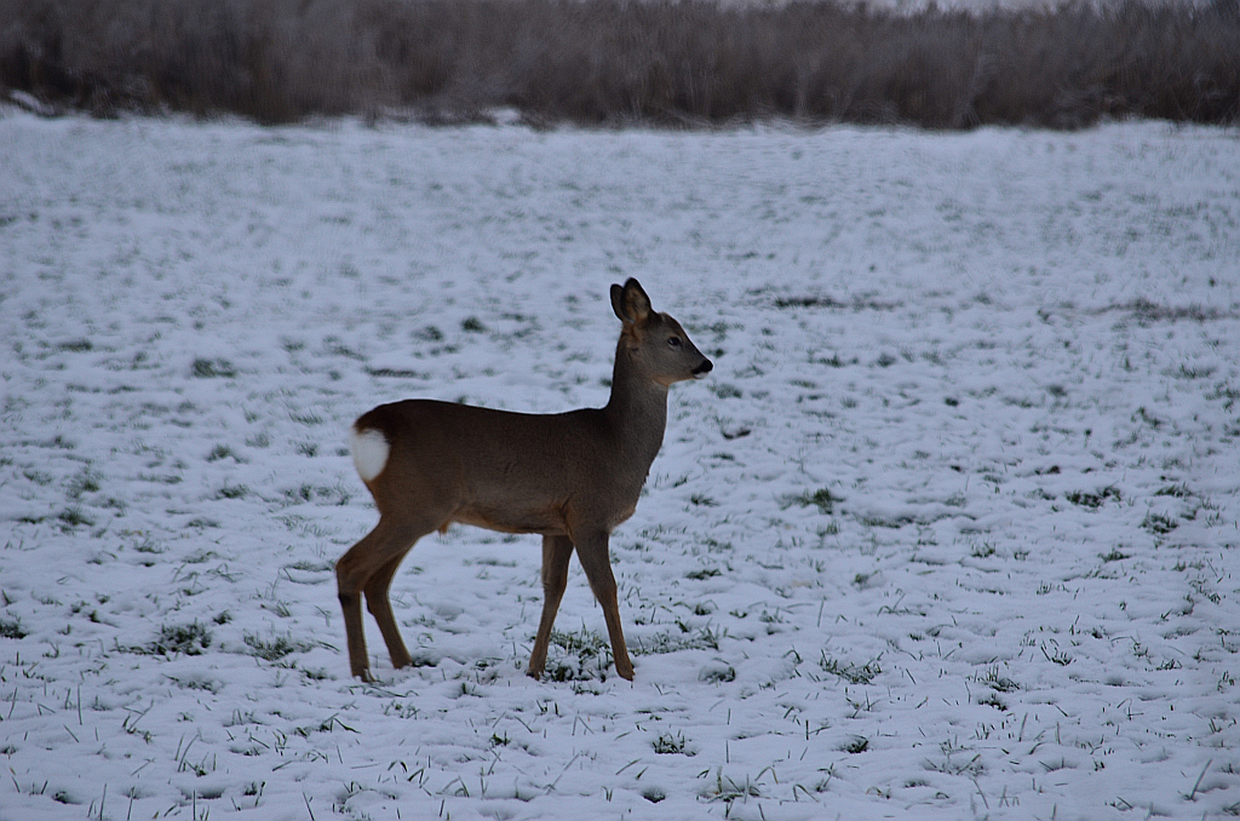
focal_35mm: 300
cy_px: 410
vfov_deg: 4.6
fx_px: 10311
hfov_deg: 6.9
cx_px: 620
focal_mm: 200
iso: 160
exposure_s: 1/125
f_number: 8
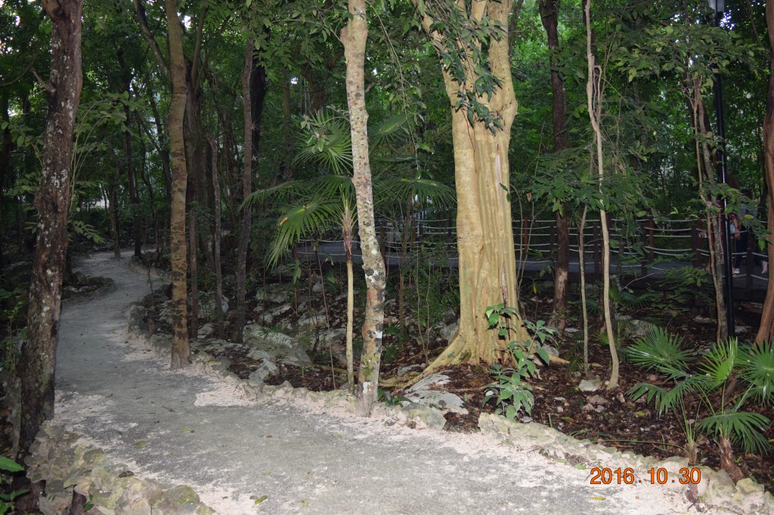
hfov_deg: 57.2
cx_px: 387
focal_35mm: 33
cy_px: 258
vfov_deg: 39.9
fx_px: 709
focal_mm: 22
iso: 1000
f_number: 3.8
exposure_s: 1/30
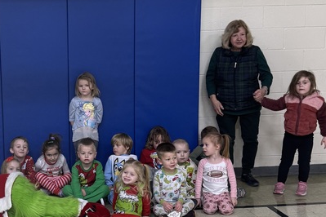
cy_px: 130
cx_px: 65
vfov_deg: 21.2
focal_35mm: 64
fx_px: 580
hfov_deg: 30.7
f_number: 1.78
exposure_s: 1/60
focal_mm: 6.76
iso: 200
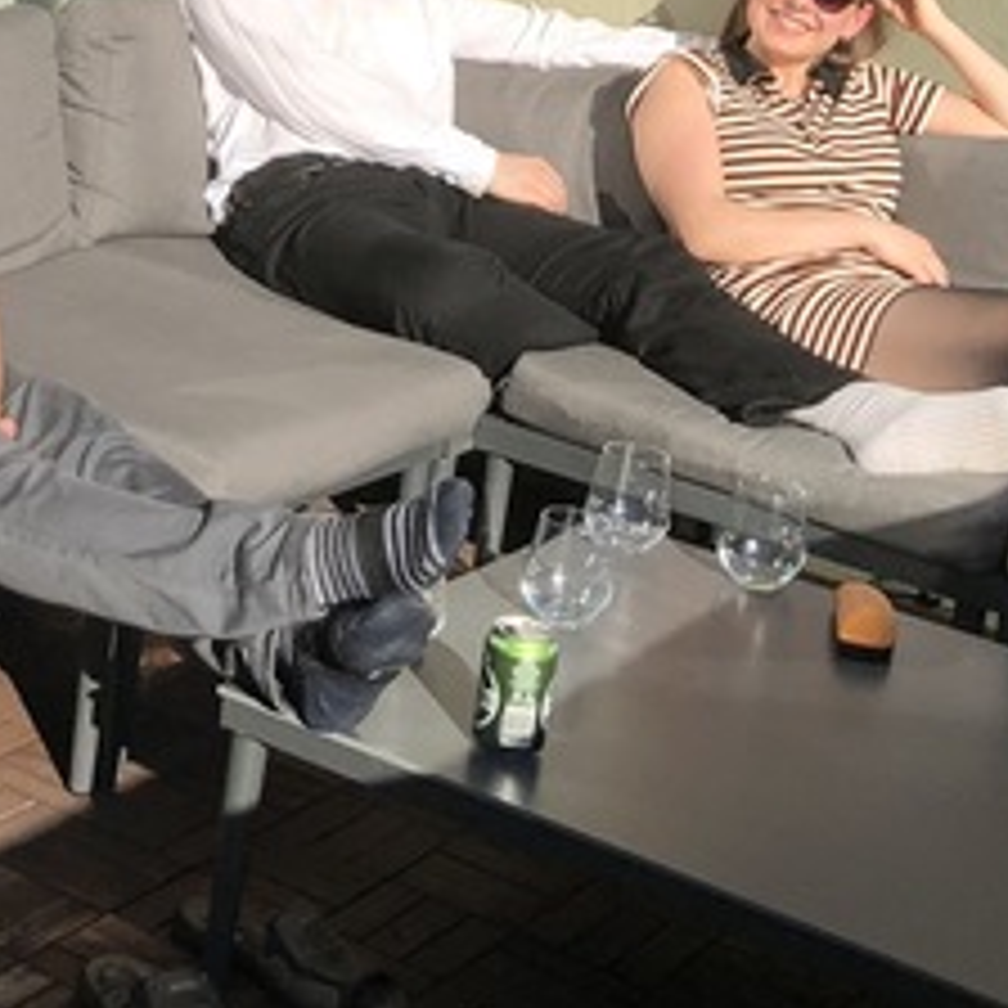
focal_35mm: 85
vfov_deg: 20.0
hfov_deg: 19.6
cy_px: 90
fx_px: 2800
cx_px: -81
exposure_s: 1/2558
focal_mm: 4
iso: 25
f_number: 1.8
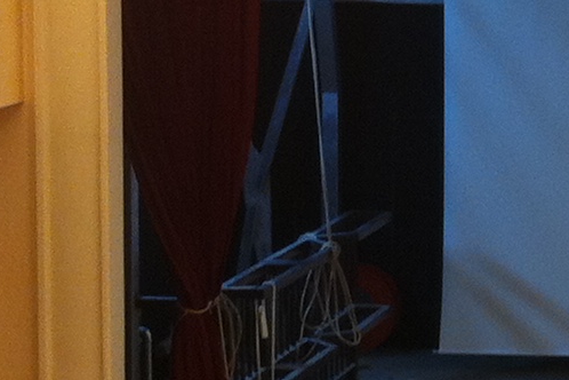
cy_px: 117
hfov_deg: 10.3
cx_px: 1028
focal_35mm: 189
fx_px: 2987
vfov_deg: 7.3
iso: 80
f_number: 2.8
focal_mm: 3.85
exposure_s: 1/20
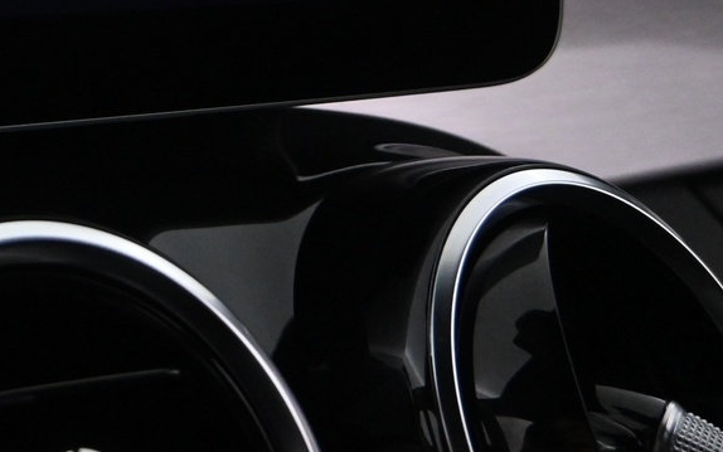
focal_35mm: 69
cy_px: -200
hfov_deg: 25.0
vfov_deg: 17.3
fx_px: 1360
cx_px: -261
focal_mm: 16
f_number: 4
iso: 2500
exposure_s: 1/60
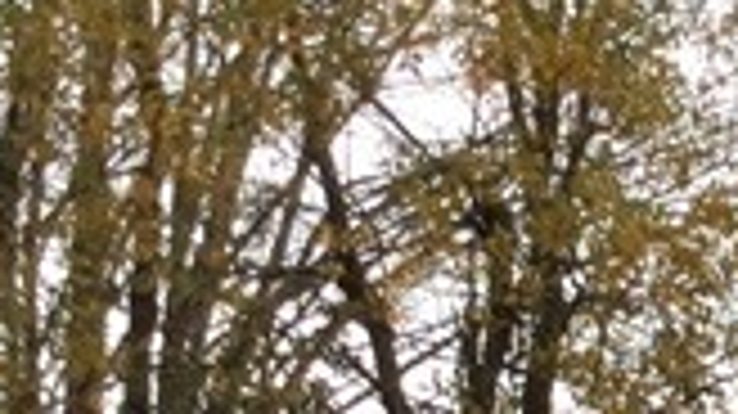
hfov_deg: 9.7
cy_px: 900
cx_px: 1377
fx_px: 4126
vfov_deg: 5.6
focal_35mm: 211
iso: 32
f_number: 2.4
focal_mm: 3.3
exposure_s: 1/120
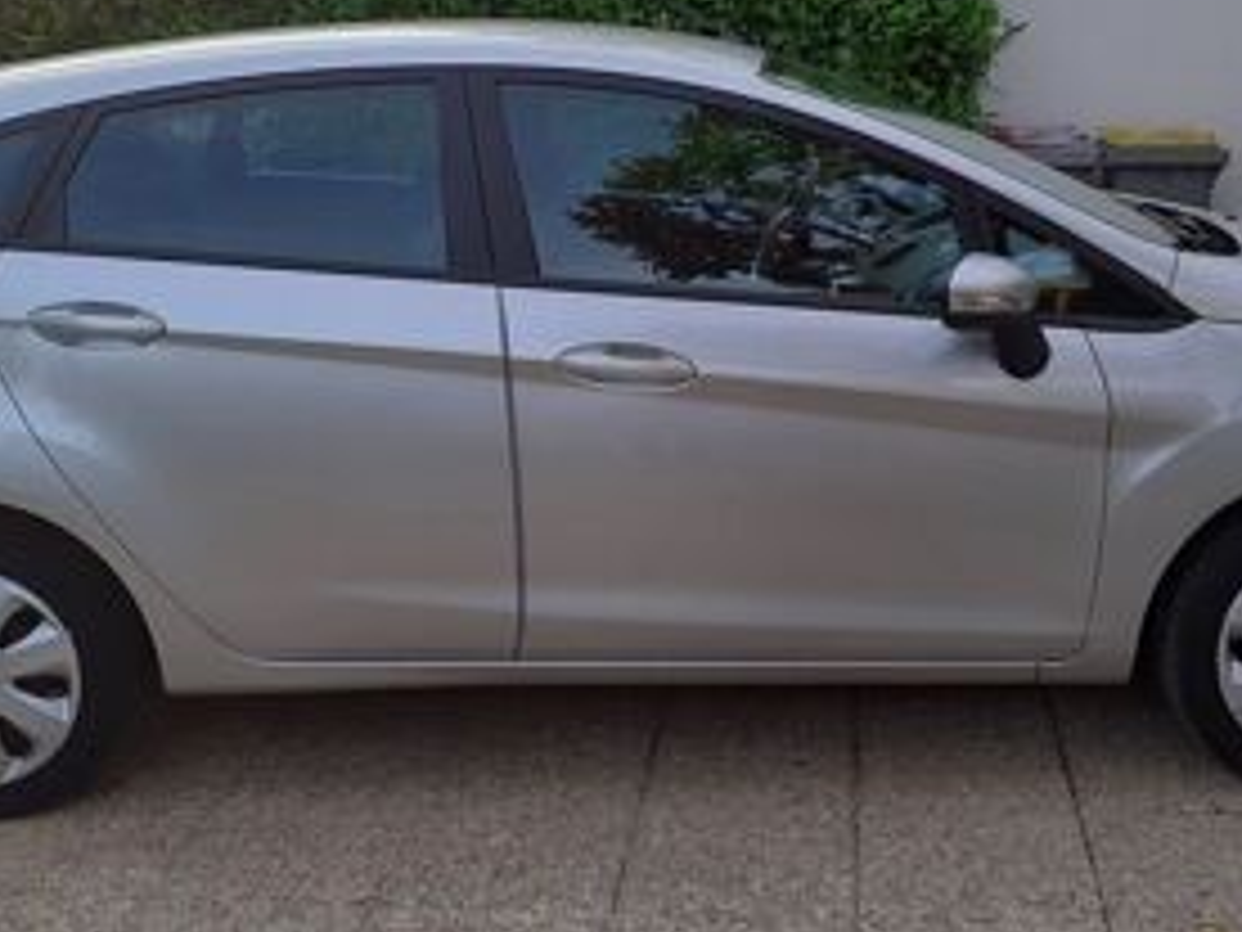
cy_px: 234
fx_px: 1686
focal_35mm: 47
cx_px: 675
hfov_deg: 40.4
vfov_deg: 30.4
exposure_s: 1/100
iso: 50
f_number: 1.9
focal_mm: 3.6
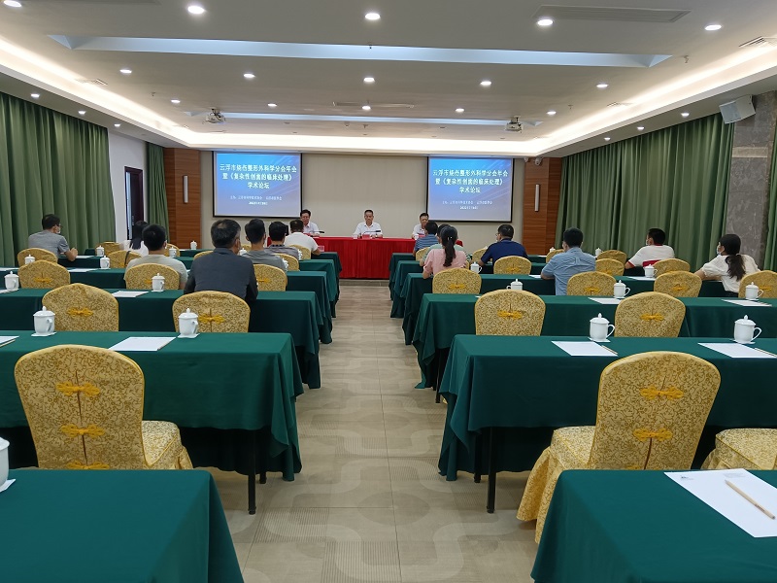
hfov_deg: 65.3
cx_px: 388
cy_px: 292
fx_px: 606
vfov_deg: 51.4
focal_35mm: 27
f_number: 1.9
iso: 495
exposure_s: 1/50
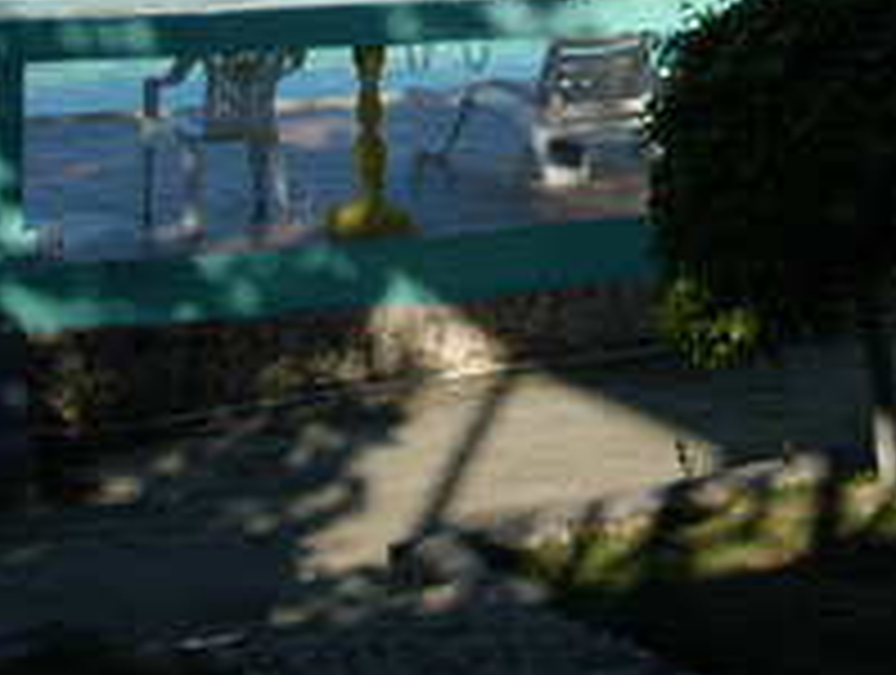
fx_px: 3553
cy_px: -202
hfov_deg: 14.3
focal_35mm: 137
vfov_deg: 10.6
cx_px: 651
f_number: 10
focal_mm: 28
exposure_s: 1/350
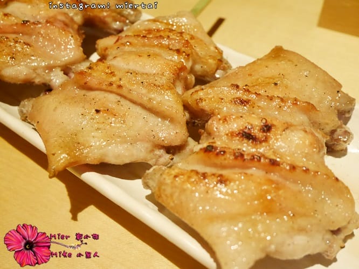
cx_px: 180
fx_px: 394
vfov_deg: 37.7
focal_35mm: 38
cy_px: 134
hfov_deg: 49.0
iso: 6400
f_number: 4.3
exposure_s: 1/25
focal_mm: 19
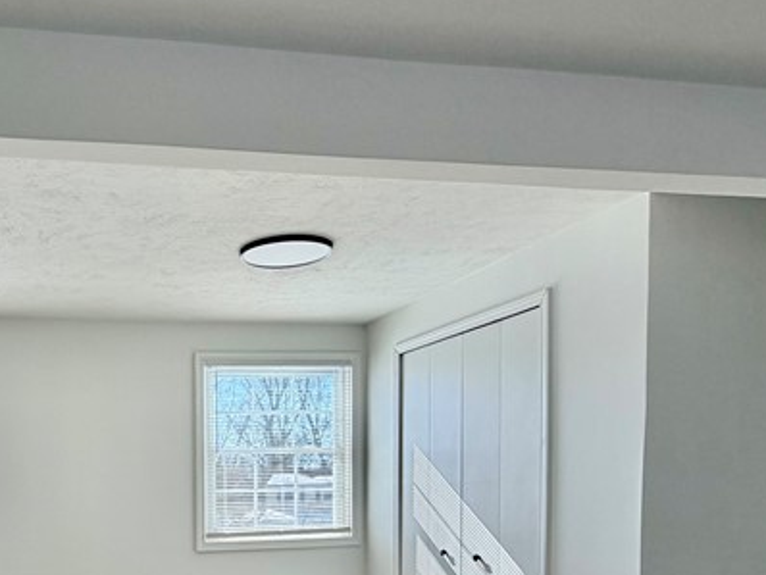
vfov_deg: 36.9
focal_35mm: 36
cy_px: 527
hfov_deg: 47.5
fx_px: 797
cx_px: 115
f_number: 2.2
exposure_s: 1/212
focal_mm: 2.22
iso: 50
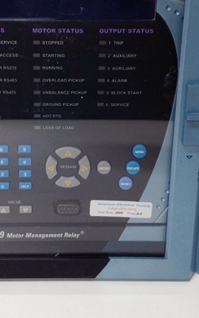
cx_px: 64
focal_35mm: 55
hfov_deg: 23.4
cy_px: 98
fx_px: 477
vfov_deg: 36.4
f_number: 2
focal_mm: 3.79
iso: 238
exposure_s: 1/33
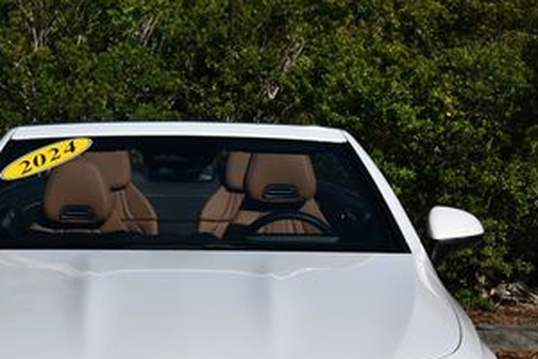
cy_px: 379
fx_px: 2287
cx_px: 188
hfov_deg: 13.4
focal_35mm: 153
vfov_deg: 8.9
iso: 100
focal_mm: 36
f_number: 10
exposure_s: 1/400
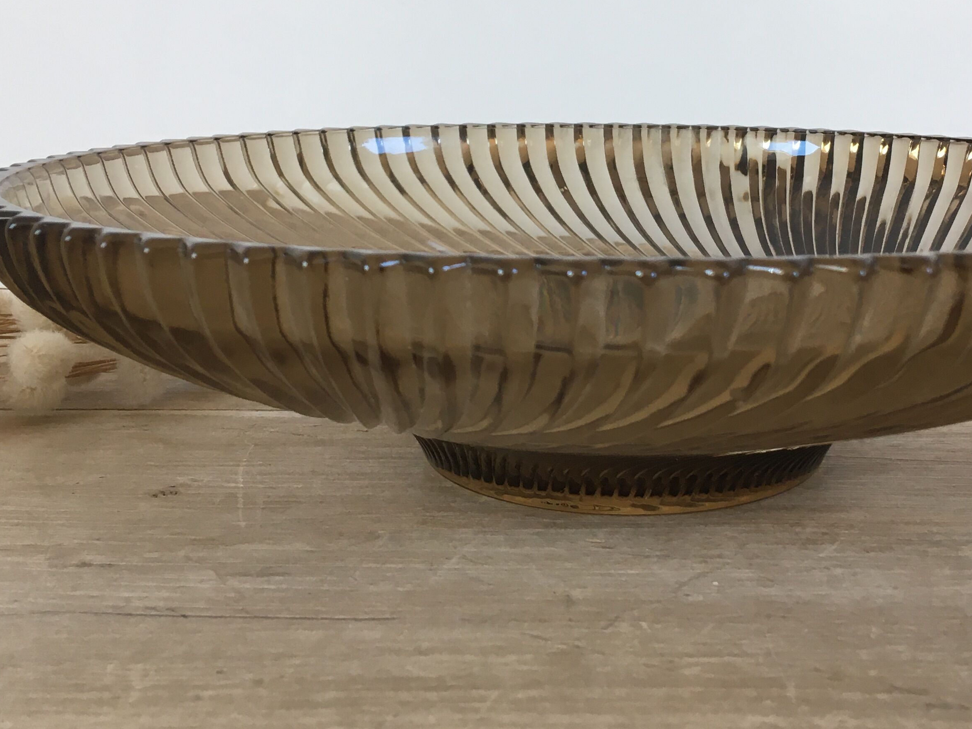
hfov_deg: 38.1
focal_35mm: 50
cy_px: 174
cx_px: 574
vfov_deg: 28.6
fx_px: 1404
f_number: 2.2
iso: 32
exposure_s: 1/33
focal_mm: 4.15
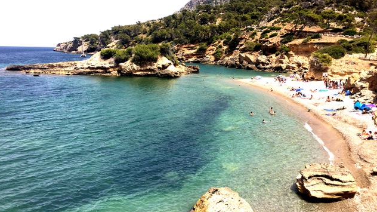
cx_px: 187
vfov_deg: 36.3
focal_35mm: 32
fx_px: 320
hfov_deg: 61.0
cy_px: 72
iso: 32
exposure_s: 1/2564
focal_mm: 4.15
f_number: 2.2
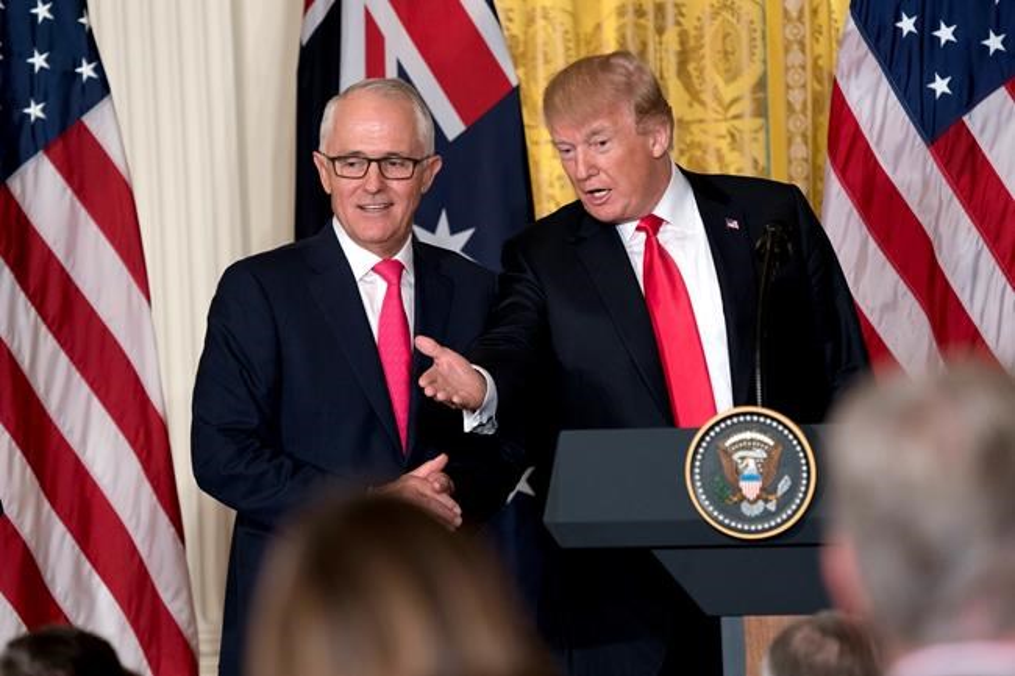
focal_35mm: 352
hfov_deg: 5.9
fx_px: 9921
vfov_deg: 3.9
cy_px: 338
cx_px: 508
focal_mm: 352
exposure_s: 1/320
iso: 2500
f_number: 5.6
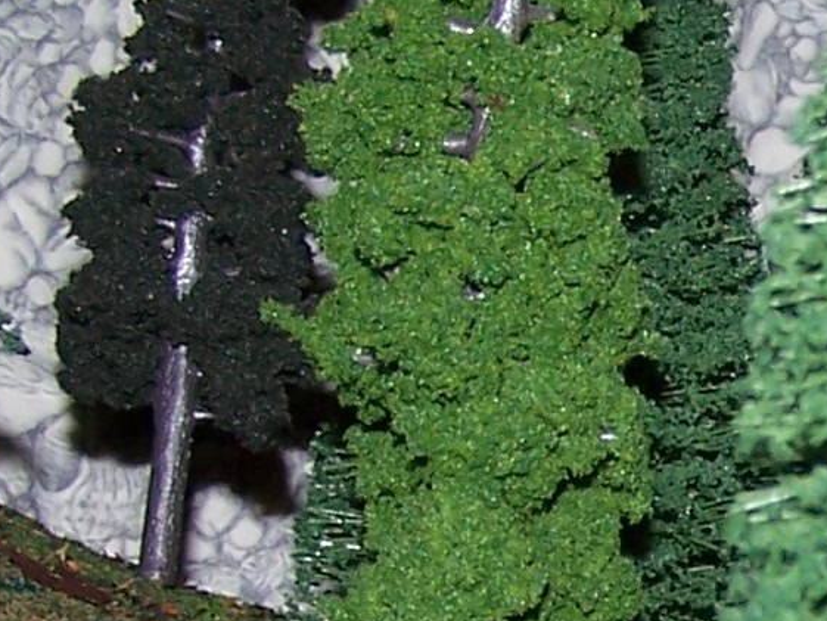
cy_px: 838
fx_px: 3728
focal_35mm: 156
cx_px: 1305
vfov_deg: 9.3
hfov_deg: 12.0
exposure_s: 1/60
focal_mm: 6.3
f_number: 2.8
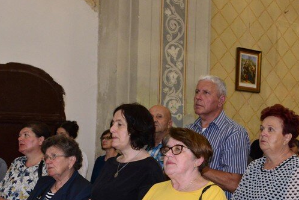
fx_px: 490
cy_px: 157
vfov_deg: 22.7
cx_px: 177
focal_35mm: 59
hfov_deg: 33.8
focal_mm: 35
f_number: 8
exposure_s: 1/60
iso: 6400
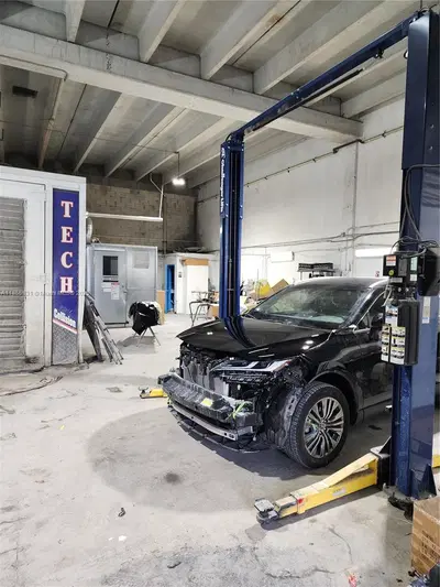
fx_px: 390
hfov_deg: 58.9
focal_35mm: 23
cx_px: 220
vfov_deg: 73.9
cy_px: 294
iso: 320
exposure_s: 1/120
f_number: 1.8
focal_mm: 6.4
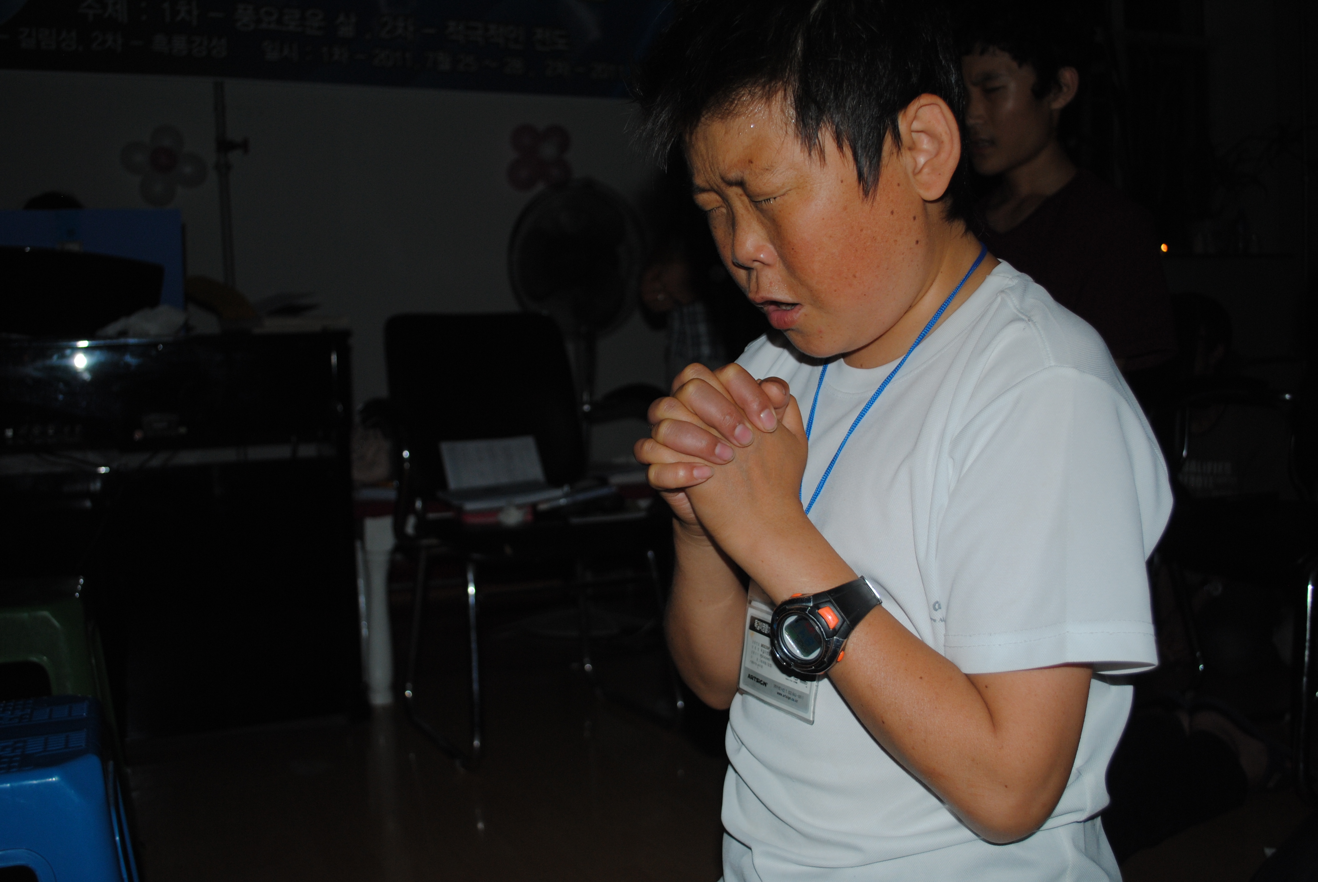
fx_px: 1210
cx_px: 659
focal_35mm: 33
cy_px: 441
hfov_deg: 57.2
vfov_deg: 40.1
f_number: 4
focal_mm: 22
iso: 200
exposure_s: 1/60
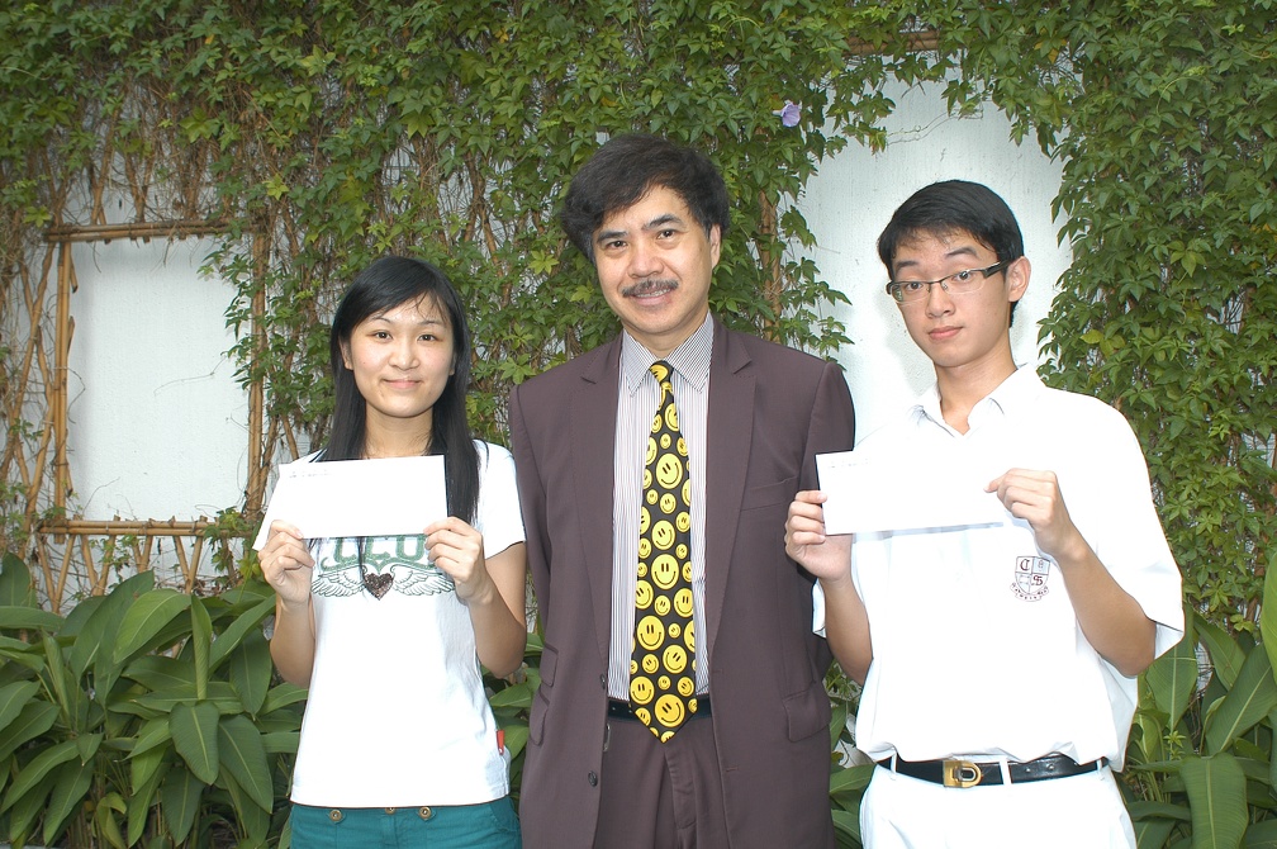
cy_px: 424
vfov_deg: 28.9
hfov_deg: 42.4
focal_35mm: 46
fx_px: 1648
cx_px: 638
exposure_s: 1/80
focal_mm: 31
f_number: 5.6
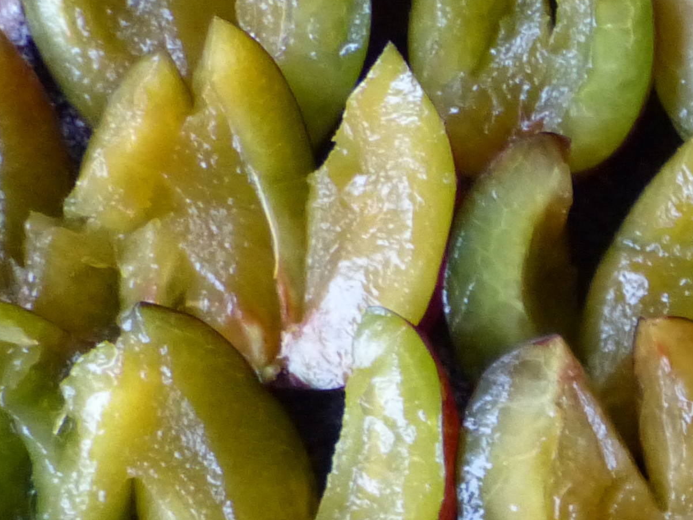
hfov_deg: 19.5
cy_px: 647
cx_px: 1132
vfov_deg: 16.9
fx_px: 1662
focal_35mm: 83
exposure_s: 1/60
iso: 400
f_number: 2.8
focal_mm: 4.5
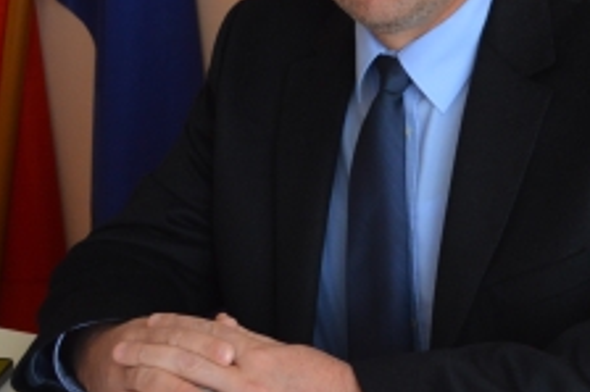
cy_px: 92
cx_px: 440
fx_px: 2456
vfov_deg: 9.1
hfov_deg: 13.6
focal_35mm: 150
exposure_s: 1/40
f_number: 4.5
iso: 400
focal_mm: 28
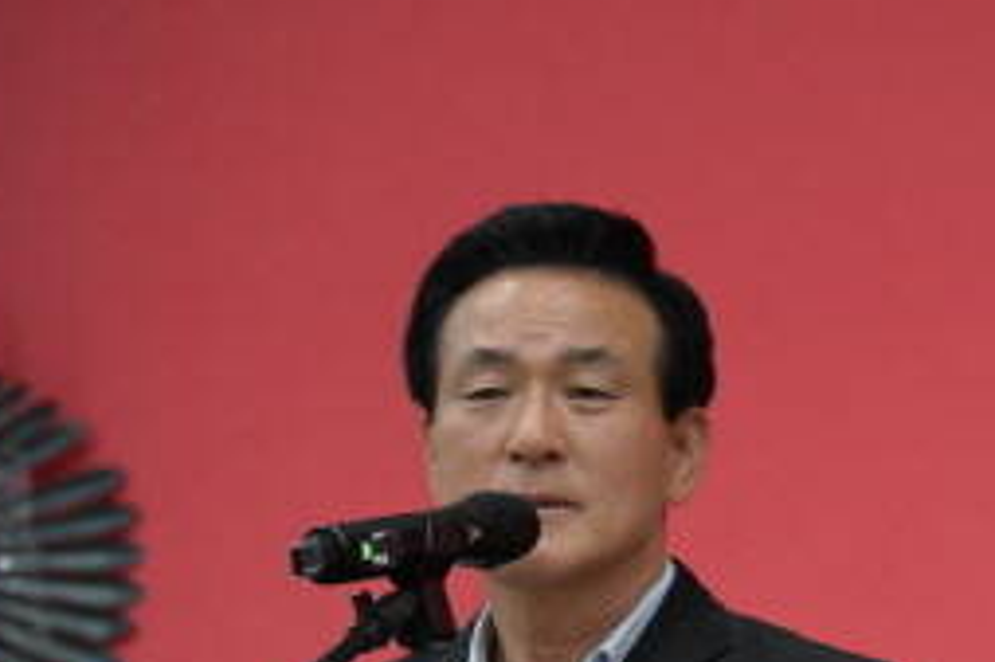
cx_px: 1009
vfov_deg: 4.5
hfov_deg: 6.8
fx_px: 8369
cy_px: 554
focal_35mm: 303
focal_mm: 120
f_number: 4
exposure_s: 1/200
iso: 4000
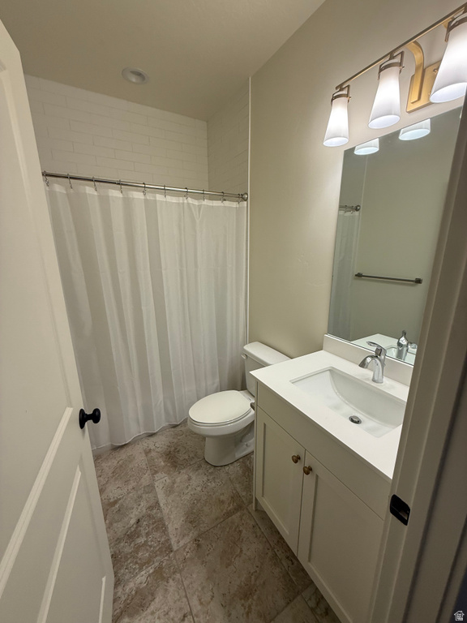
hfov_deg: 85.7
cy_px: 312
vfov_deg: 102.1
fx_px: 252
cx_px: 234
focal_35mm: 14
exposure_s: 1/120
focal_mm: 2.22
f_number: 2.2
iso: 100
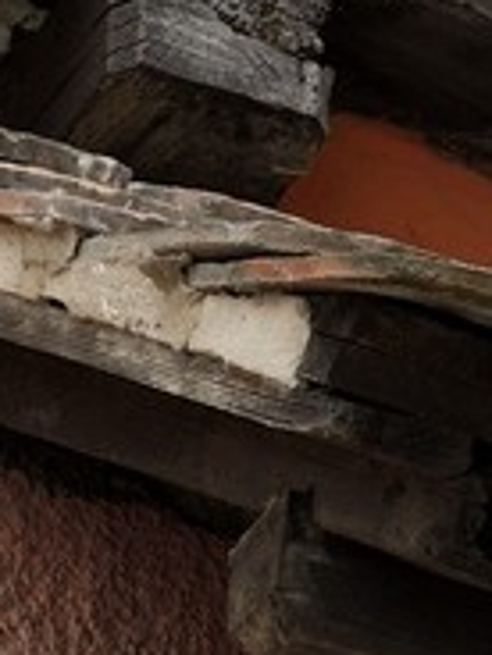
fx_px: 9172
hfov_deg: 3.0
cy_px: 2093
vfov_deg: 3.9
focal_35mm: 484
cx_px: 1310
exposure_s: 1/200
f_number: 7.1
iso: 400
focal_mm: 58
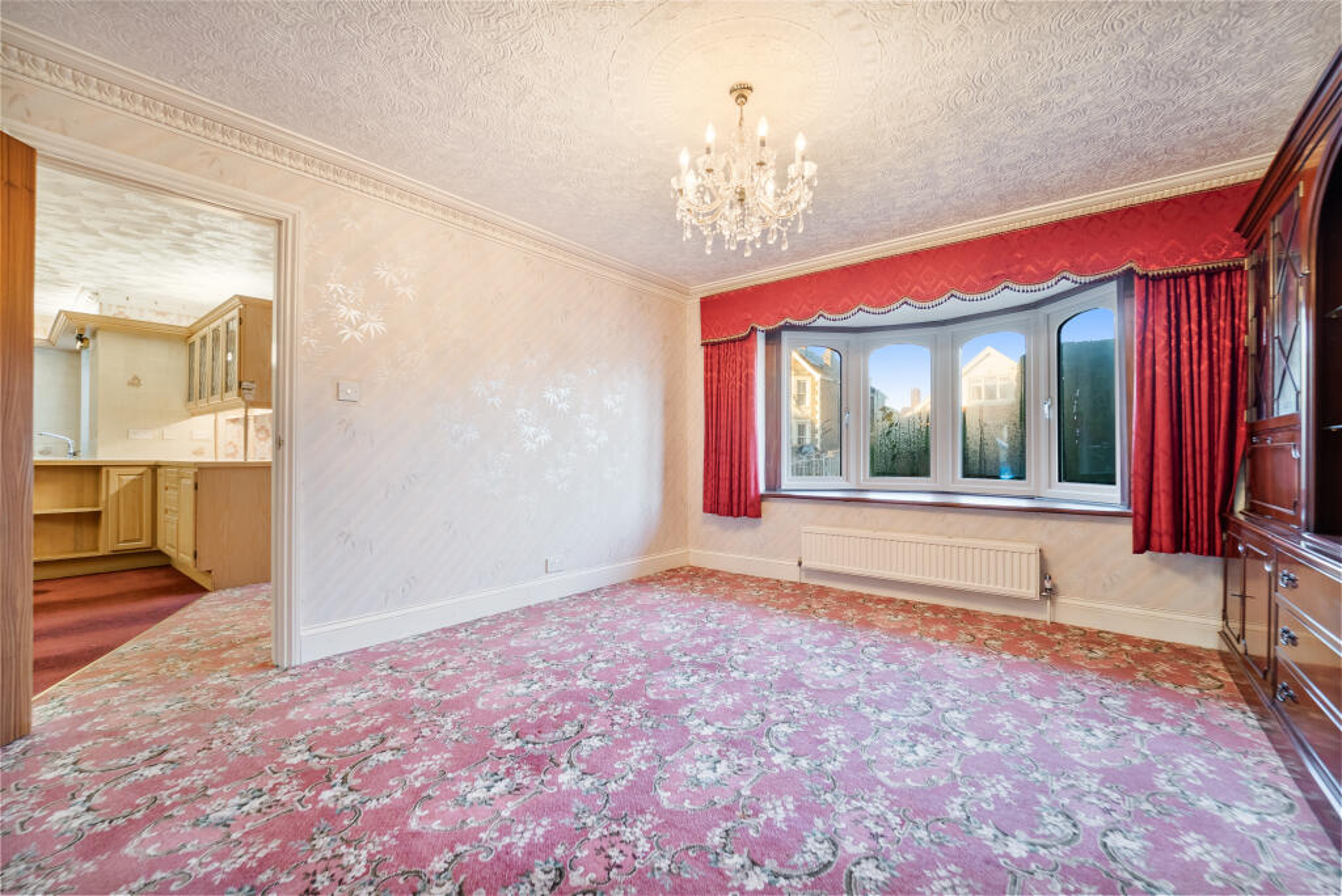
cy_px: 448
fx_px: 522
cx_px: 671
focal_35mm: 14
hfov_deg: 104.2
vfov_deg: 81.3
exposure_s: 1/320
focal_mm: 14
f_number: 6.3
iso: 320
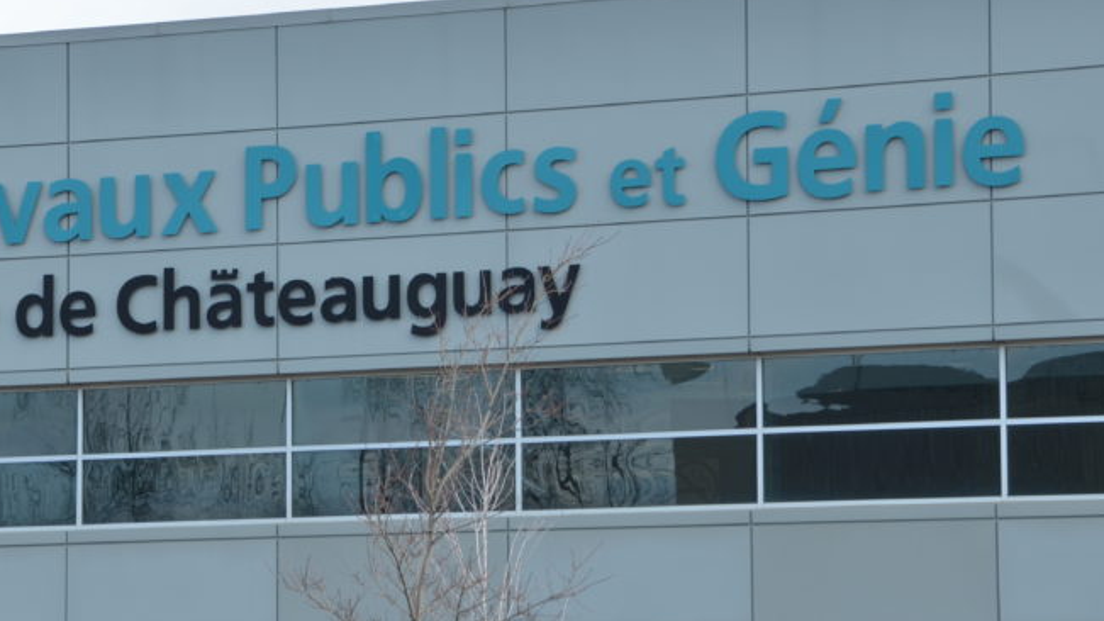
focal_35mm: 153
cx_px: 434
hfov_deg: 14.0
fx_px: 4478
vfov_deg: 7.9
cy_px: 319
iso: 180
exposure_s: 1/250
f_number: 8
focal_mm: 62
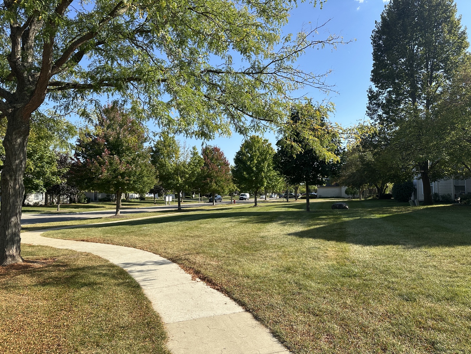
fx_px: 327
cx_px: 236
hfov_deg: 71.6
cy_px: 177
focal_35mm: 24
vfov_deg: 56.8
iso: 80
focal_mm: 6.86
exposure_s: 1/2732
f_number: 1.78
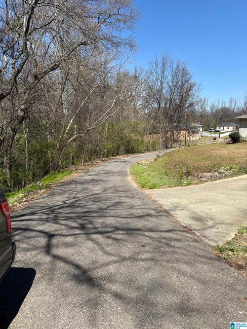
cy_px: 164
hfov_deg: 53.0
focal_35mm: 26
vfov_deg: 67.3
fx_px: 247
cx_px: 124
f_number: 1.6
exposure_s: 1/2342
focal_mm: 5.96
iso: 50
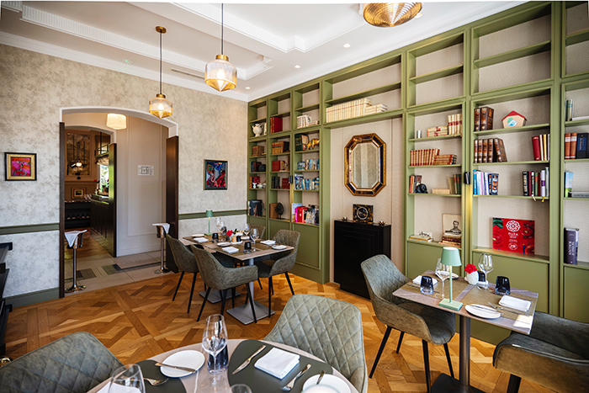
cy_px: 196
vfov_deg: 70.5
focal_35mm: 17
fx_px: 278
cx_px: 294
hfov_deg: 93.3
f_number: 2.8
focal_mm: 17
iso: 400
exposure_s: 1/160
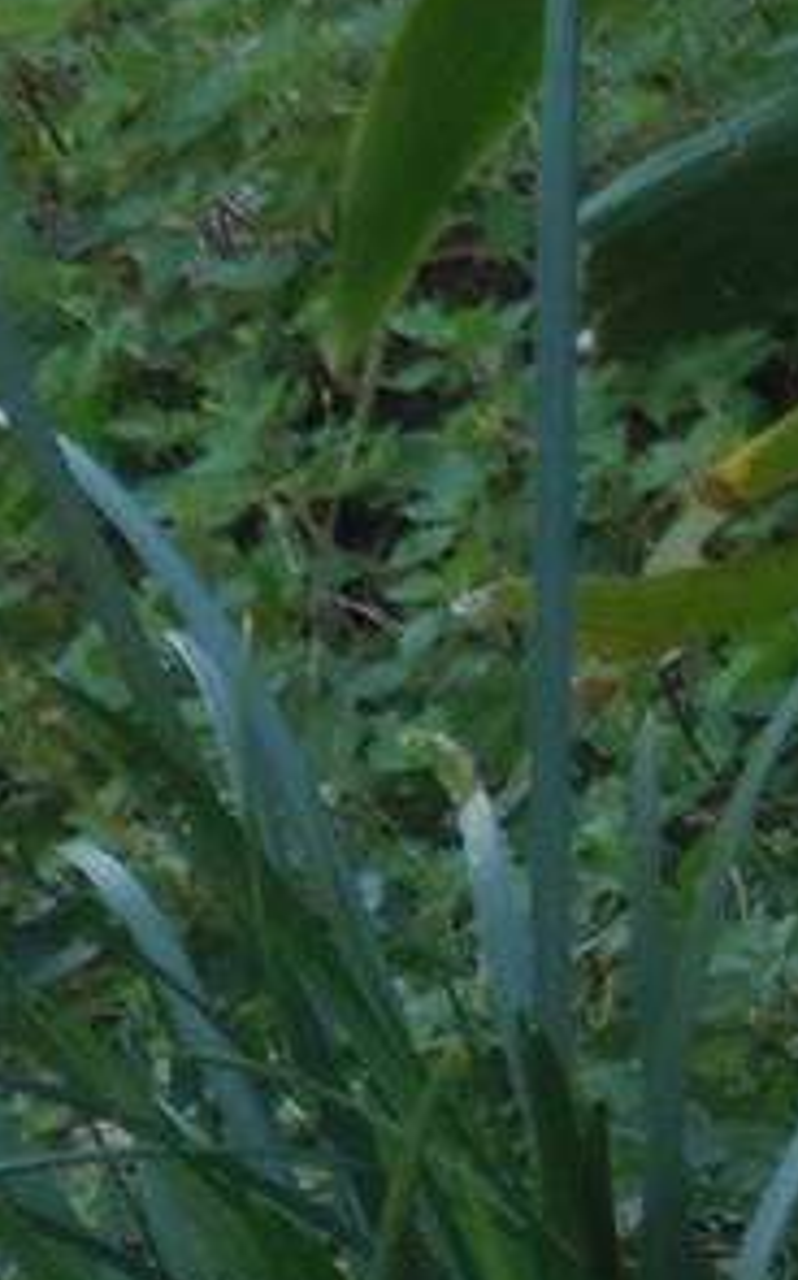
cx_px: -2650
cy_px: -677
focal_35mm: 1391
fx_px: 48473
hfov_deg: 0.9
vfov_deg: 1.5
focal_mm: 44.9
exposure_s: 1/60
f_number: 5.1
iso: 100
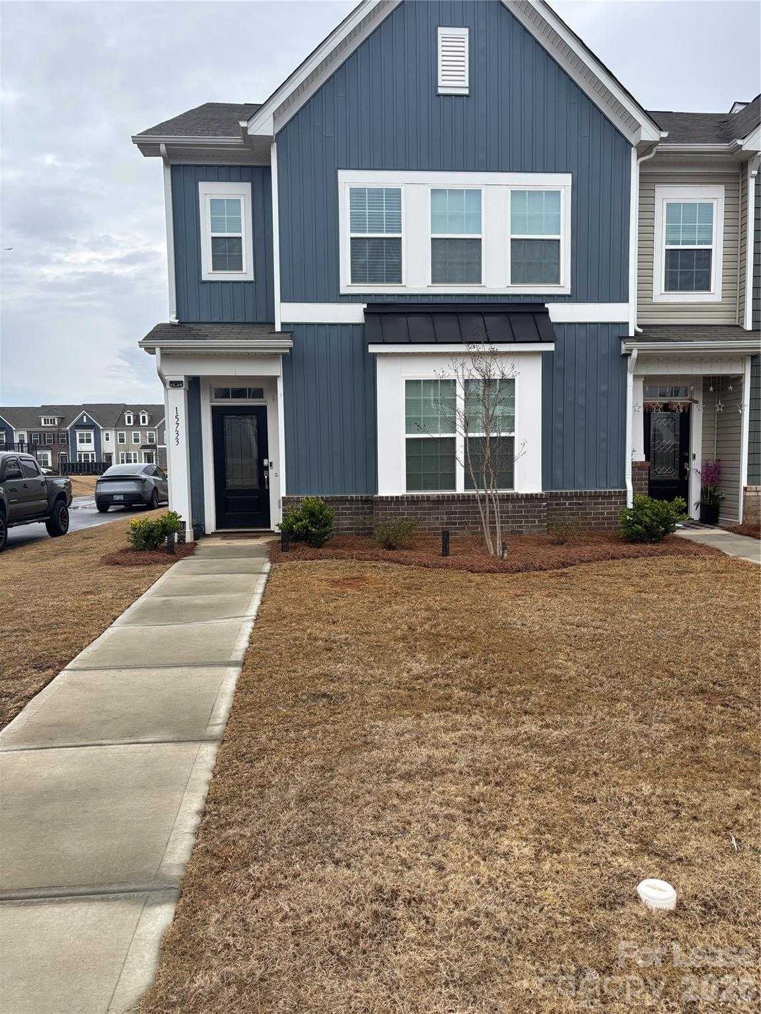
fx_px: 762
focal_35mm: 26
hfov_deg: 53.1
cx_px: 380
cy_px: 507
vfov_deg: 67.3
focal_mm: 5.96
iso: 50
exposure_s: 1/1092
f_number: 1.6
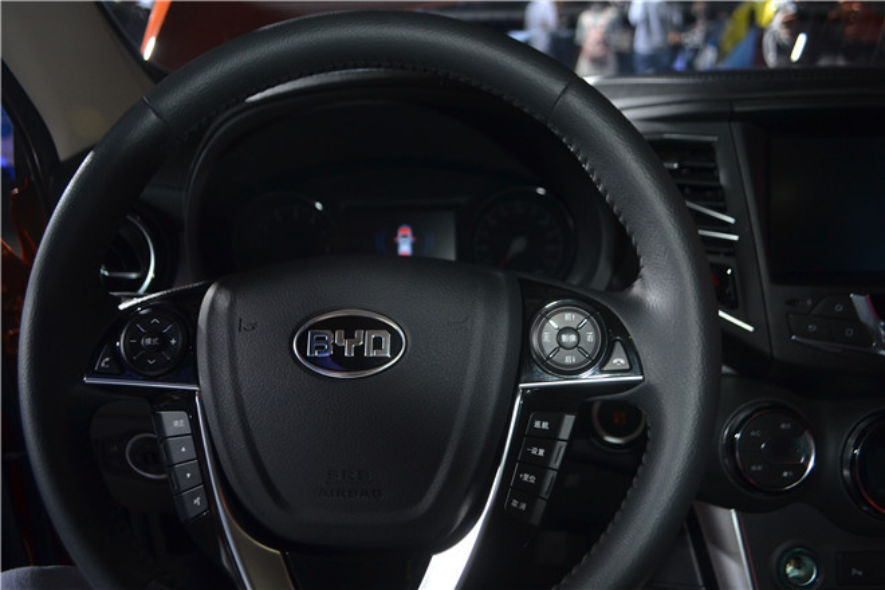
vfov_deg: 47.9
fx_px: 664
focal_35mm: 27
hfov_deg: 67.4
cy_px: 295
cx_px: 442
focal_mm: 18
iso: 450
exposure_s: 1/60
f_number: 3.5
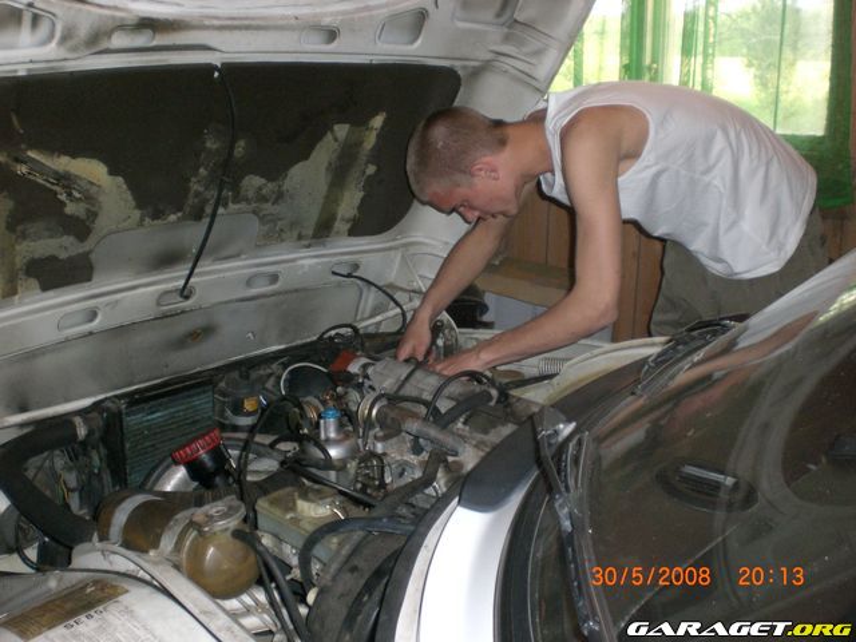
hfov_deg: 49.0
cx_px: 428
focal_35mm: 38
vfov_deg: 37.7
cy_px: 321
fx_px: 940
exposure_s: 1/30
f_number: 3.1
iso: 200
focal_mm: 6.3
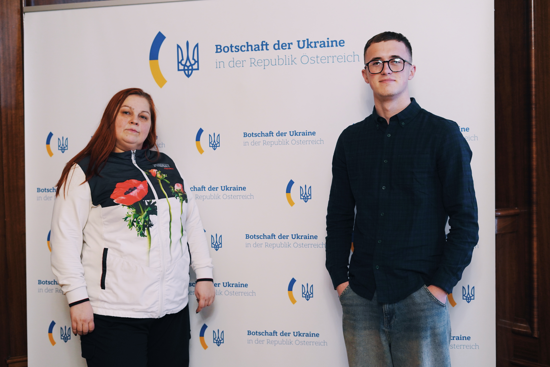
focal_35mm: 50
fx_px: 764
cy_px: 184
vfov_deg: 27.0
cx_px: 275
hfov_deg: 39.6
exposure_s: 1/100
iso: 1250
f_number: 3.2
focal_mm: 50
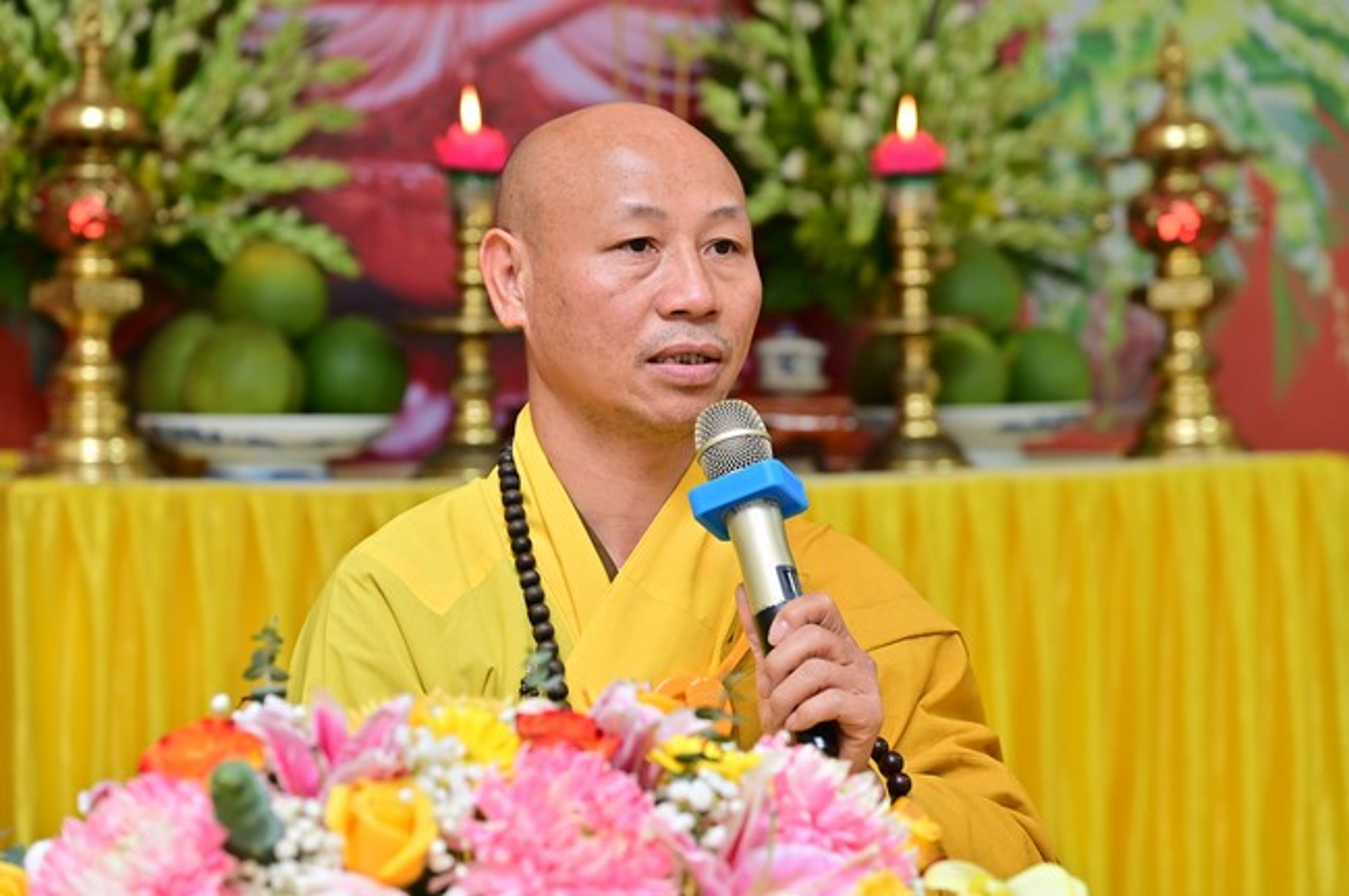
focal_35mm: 120
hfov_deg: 17.1
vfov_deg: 11.4
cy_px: 448
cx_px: 674
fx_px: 4492
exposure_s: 1/125
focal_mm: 120
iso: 1250
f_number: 5.6
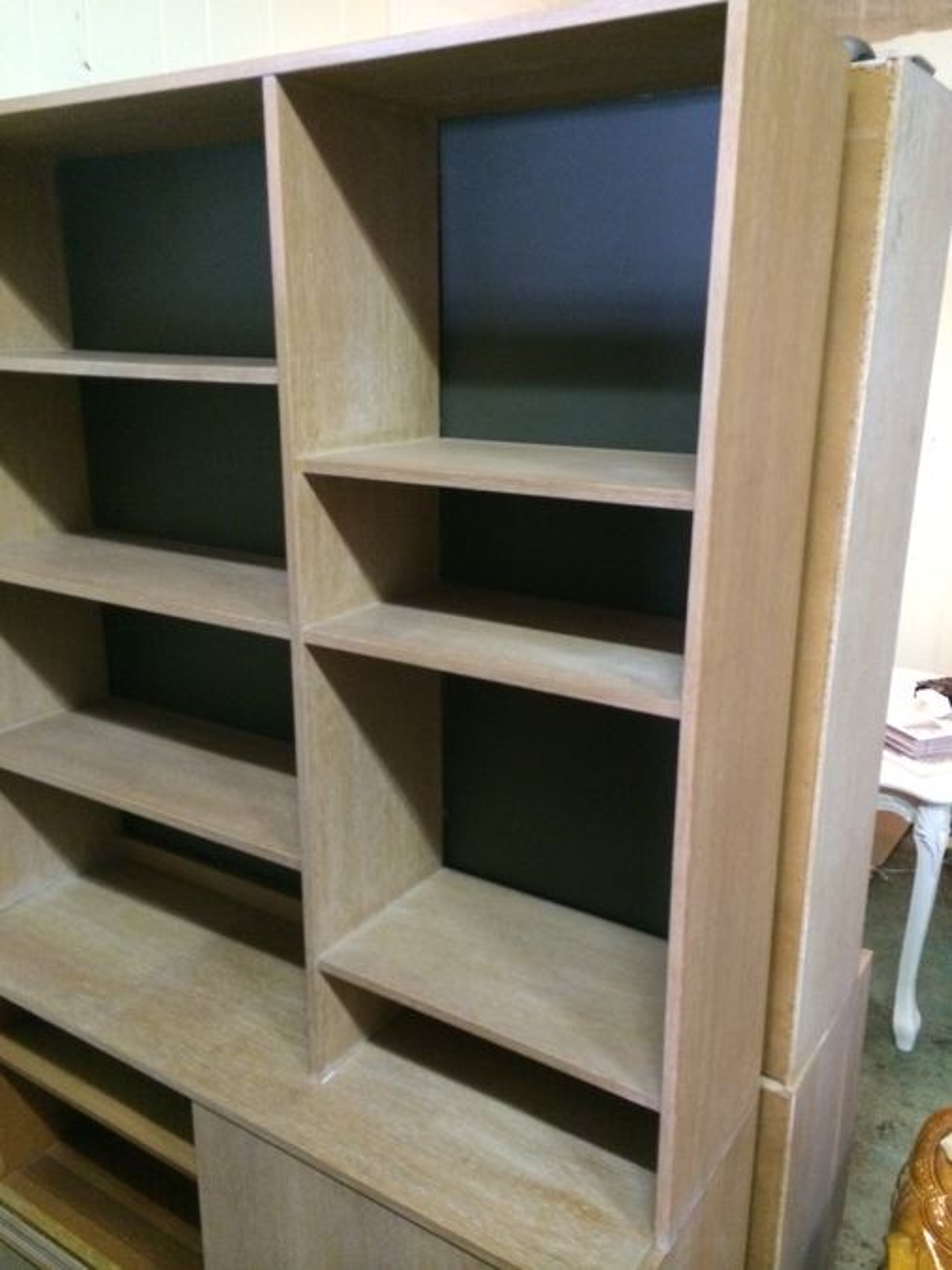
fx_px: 1100
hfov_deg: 46.8
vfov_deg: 60.0
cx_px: 476
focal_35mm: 30
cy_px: 635
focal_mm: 4.12
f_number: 2.2
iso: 500
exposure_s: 1/15
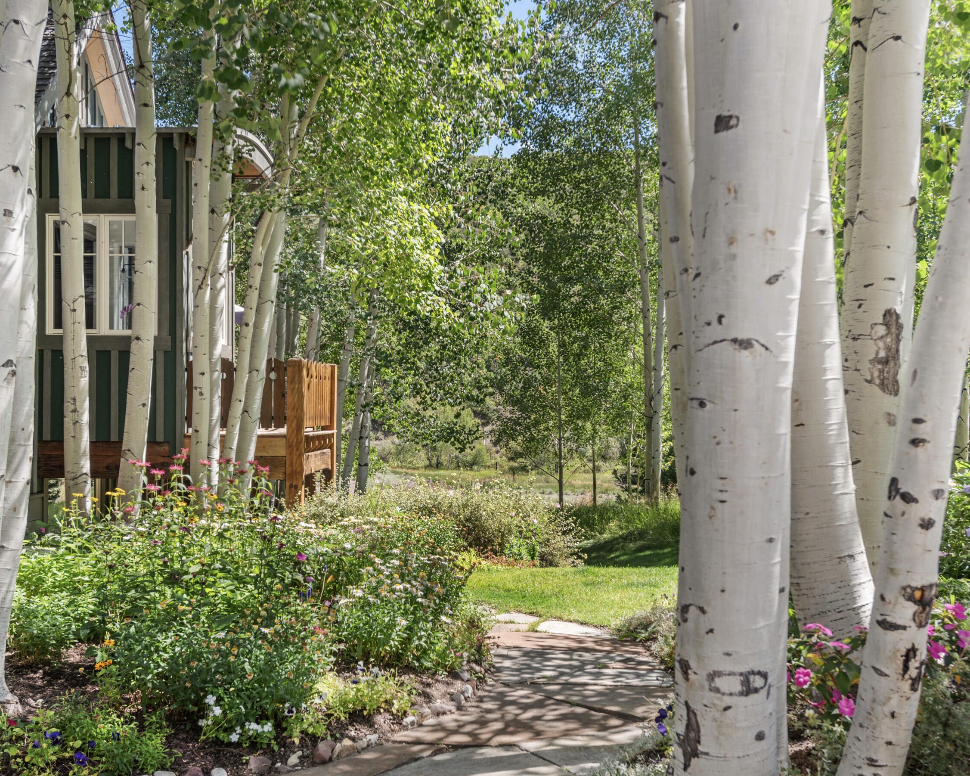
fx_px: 1148
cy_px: 402
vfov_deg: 37.3
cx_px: 440
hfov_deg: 45.7
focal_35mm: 40
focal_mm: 32
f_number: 7.1
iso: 160
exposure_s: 1/60
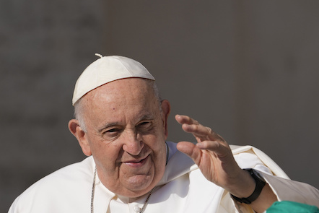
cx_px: 184
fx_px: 8429
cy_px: 161
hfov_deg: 2.2
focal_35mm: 951
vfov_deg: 1.4
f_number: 8
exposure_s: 1/1250
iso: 250
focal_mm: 600
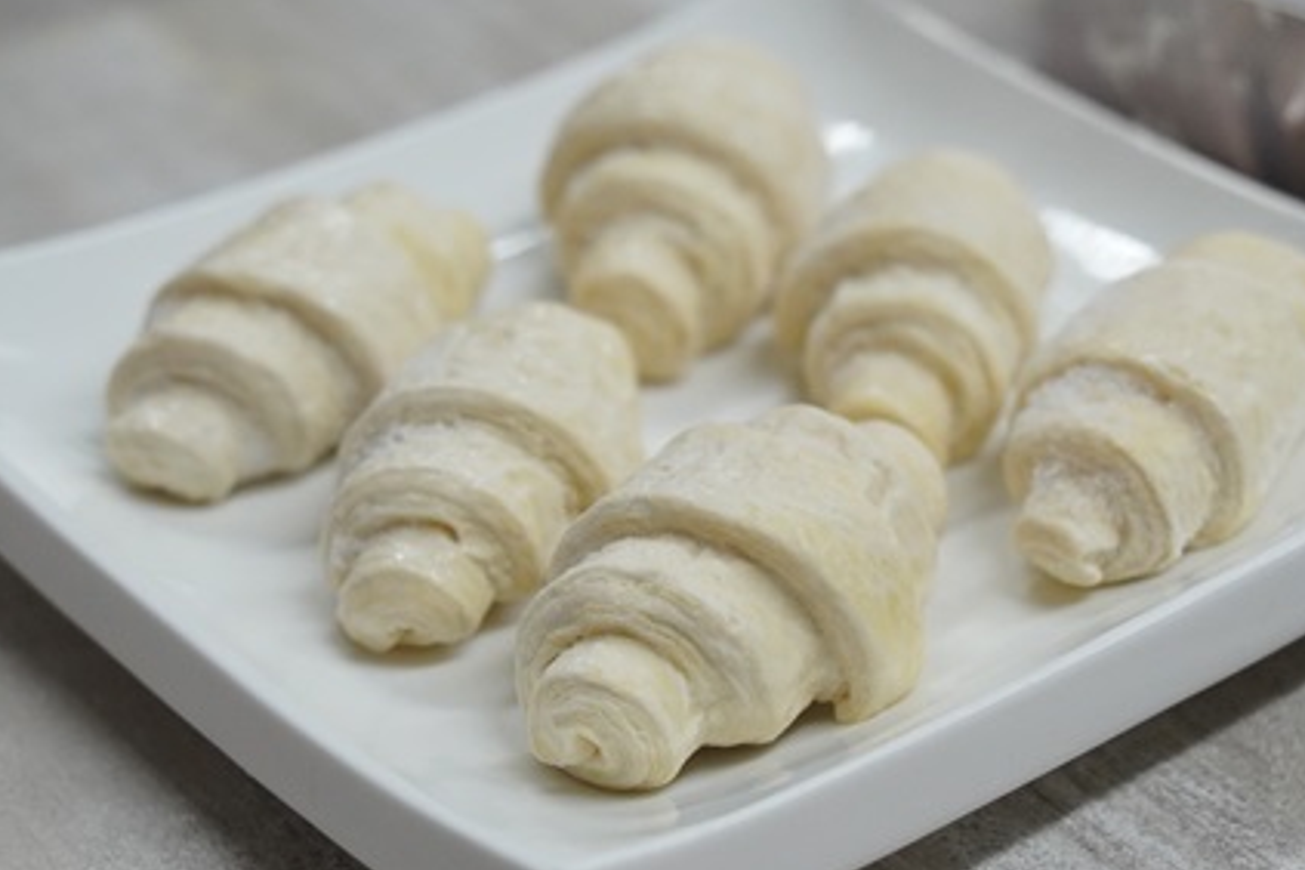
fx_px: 3188
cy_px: 538
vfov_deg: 15.5
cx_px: 750
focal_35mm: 88
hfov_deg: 23.1
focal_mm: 31
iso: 1000
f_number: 2.8
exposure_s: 1/200
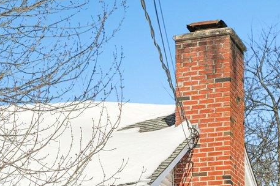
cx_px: -175
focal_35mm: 157
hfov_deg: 12.3
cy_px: 325
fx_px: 1220
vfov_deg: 8.4
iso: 100
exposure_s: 1/640
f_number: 8
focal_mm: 35
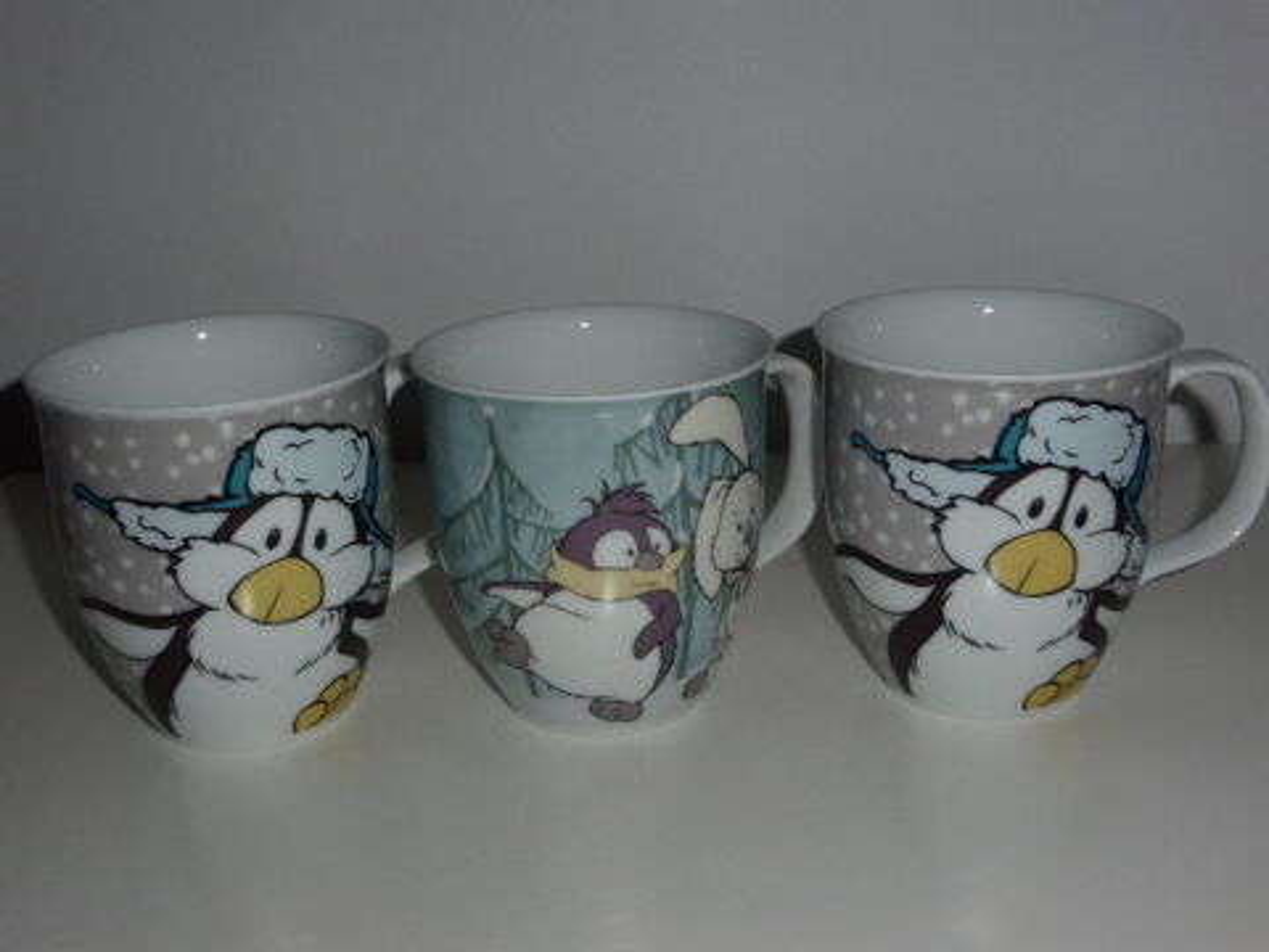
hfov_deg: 41.2
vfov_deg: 31.5
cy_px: 476
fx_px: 1686
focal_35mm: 46
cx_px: 634
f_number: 4.1
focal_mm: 7.9
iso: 100
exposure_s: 1/60
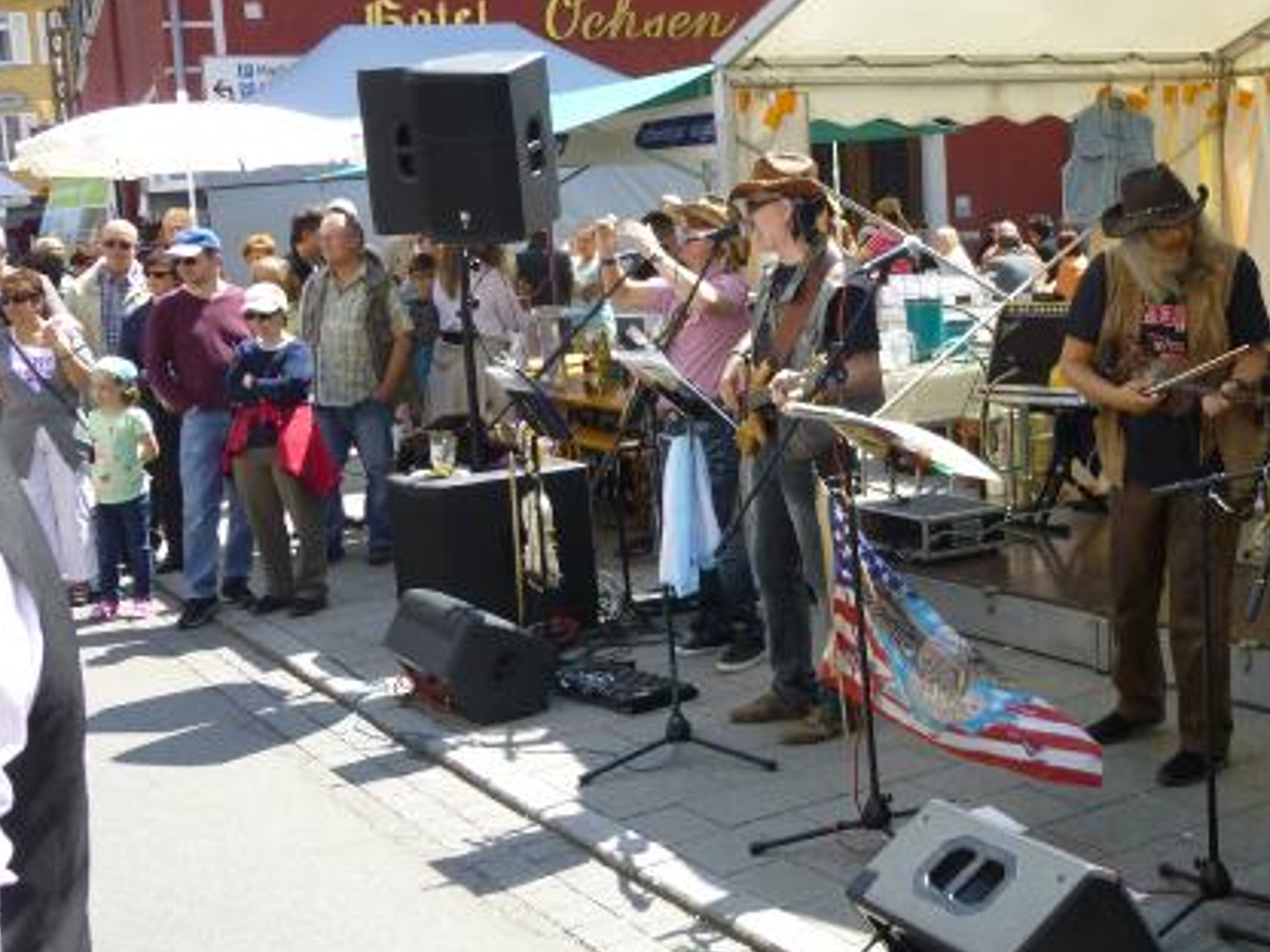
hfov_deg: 38.3
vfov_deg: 29.7
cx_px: 894
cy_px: 479
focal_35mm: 49
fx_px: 1798
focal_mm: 6
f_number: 3.5
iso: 100
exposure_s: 1/250
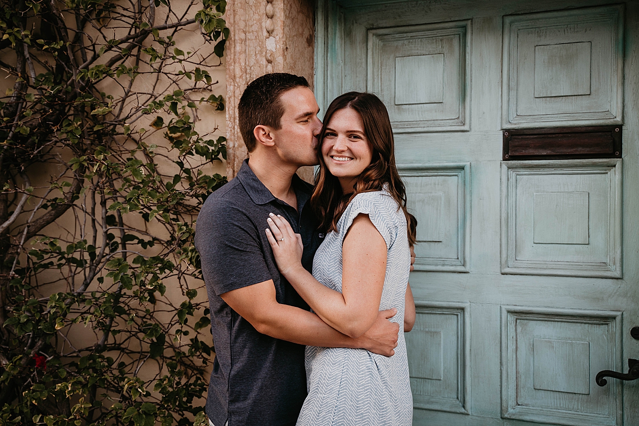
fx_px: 870
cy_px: 213
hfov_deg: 40.3
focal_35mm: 49
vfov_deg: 27.5
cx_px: 320
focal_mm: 49
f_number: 2.8
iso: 320
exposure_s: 1/250
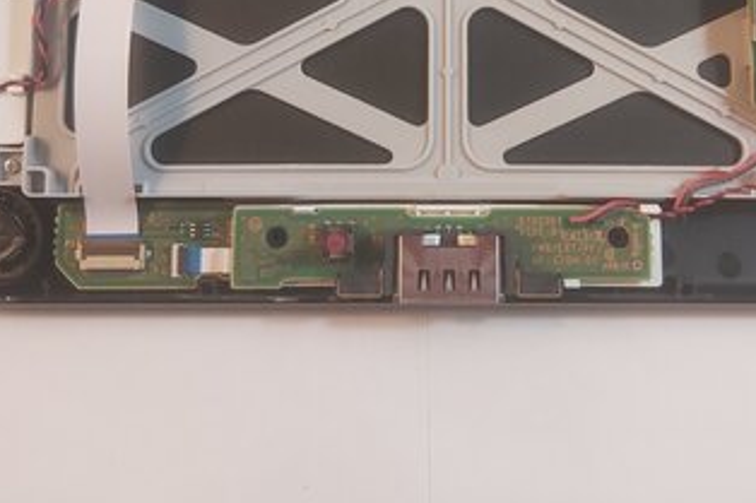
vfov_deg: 25.0
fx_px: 1070
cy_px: -19
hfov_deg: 38.8
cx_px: 433
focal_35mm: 51
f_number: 1.7
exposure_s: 1/60
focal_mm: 3.92
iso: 64
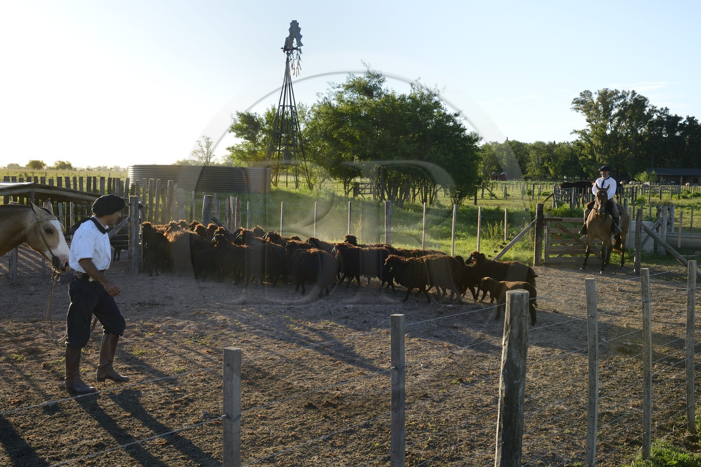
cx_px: 350
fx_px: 740
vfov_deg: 35.0
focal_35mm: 38
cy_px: 234
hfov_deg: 50.7
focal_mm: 38
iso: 400
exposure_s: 1/400
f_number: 9
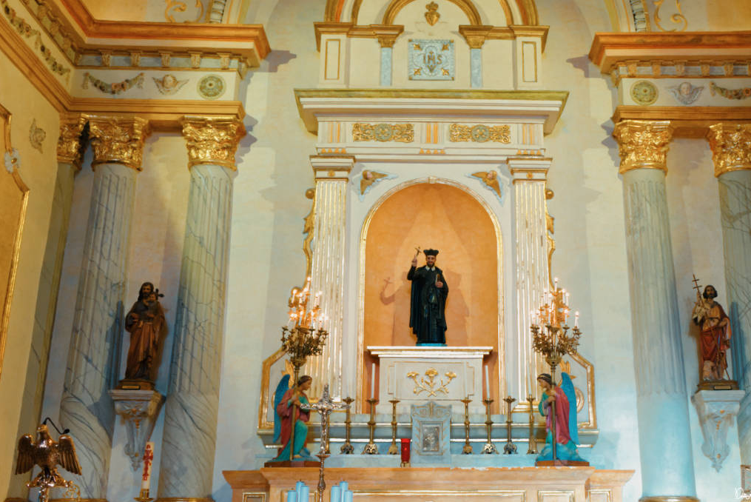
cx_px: 431
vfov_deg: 34.2
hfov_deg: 49.4
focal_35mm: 39
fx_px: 814
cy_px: 225
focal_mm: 33
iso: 800
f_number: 4
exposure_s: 1/100
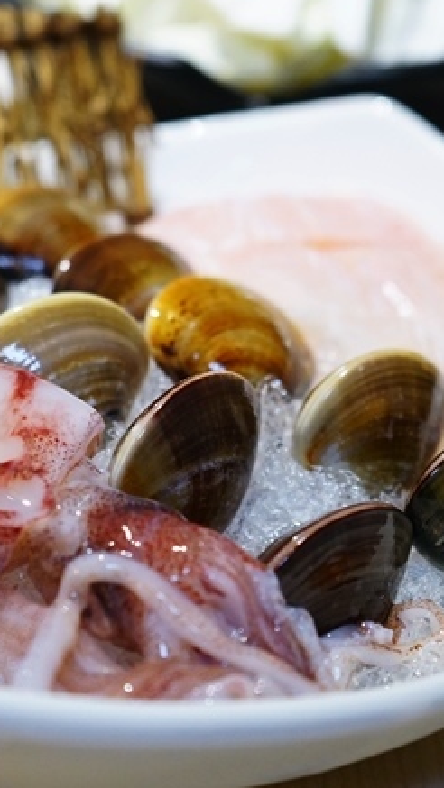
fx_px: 1485
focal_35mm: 71
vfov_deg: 29.7
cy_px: 374
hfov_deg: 16.9
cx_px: 90
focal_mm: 37
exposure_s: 1/60
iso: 1600
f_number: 4
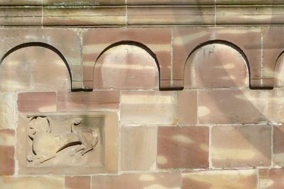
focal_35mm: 710
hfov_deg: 2.9
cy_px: -54
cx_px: 421
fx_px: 5597
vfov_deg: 1.9
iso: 200
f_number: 10
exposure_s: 1/250
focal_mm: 200
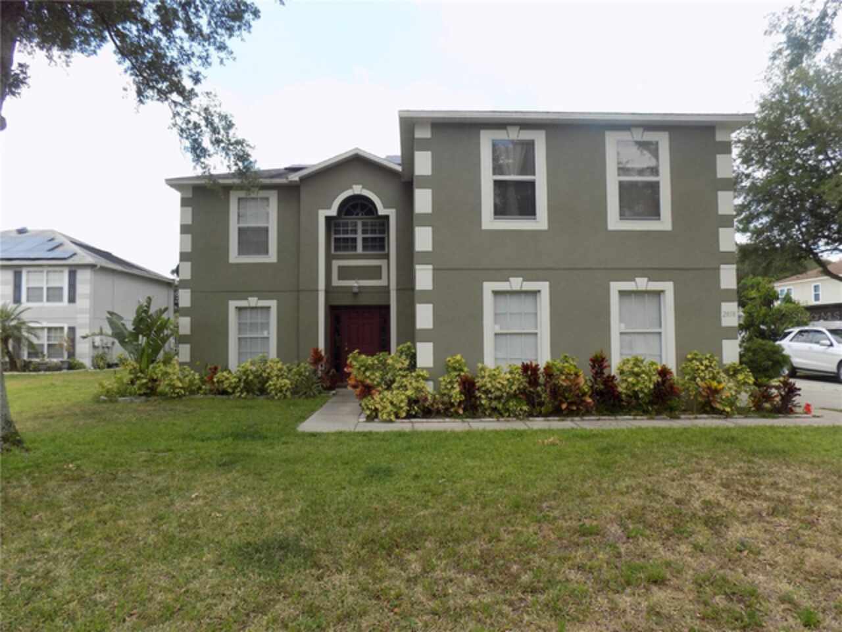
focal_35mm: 23
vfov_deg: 58.9
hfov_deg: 73.9
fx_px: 559
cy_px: 316
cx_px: 421
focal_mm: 4
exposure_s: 1/400
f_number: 3.1
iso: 80
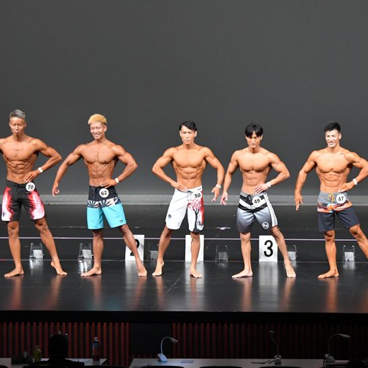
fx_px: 2321
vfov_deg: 9.1
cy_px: 183
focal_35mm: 193
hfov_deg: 9.1
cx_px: 225
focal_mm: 100
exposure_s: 1/400
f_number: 5.6
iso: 4000
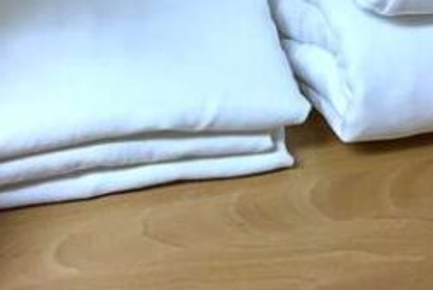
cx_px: 228
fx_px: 867
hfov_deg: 28.0
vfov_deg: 18.4
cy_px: -12
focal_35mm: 72
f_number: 2.2
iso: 64
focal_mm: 4.15
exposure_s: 1/30
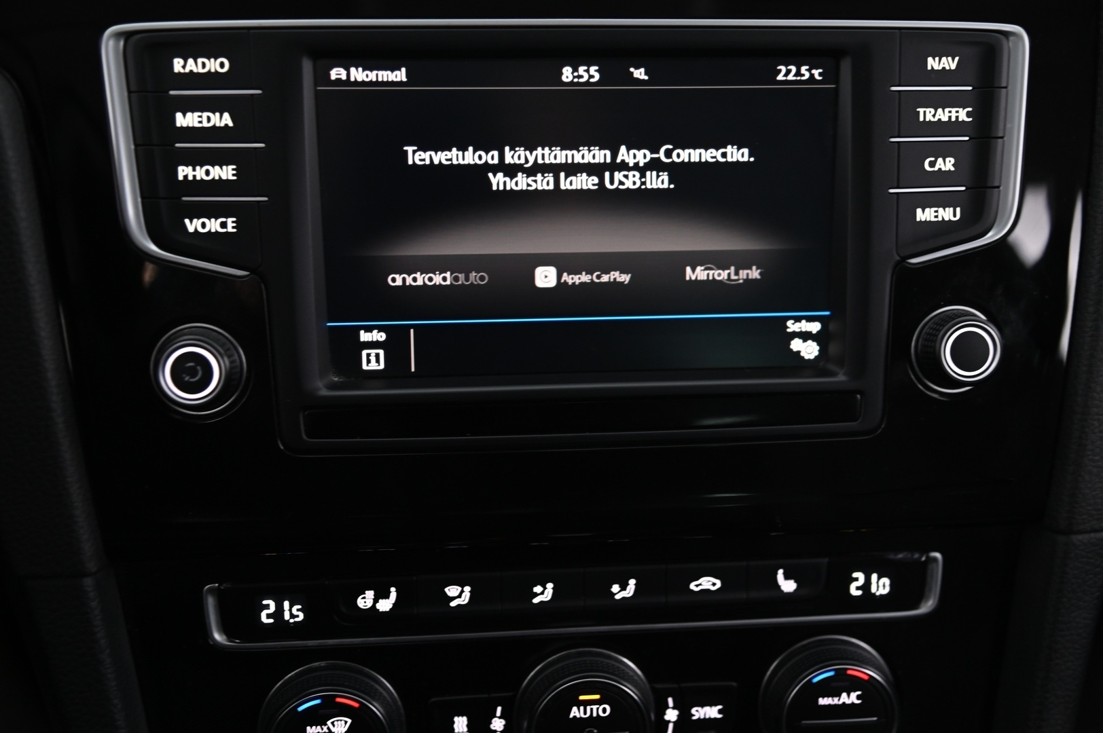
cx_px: 552
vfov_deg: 28.0
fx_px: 1469
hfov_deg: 41.1
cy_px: 366
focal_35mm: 48
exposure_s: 1/20
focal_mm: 48
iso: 2000
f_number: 4
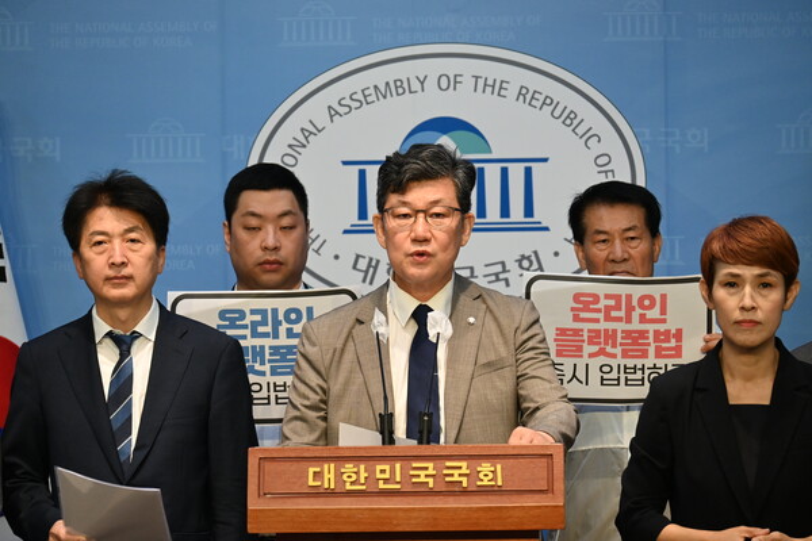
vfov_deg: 6.1
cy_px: 270
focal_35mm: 225
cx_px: 406
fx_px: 5075
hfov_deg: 9.1
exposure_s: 1/250
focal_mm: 150
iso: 1400
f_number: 5.3
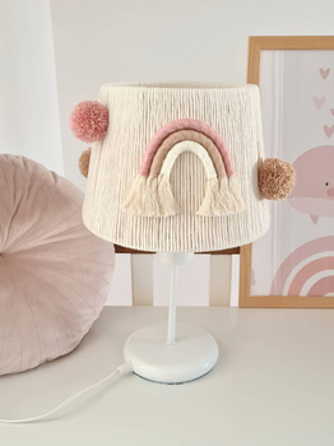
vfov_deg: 67.3
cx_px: 167
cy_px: 223
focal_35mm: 26
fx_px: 335
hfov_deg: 53.0
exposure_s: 1/50
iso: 125
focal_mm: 5.4
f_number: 1.8
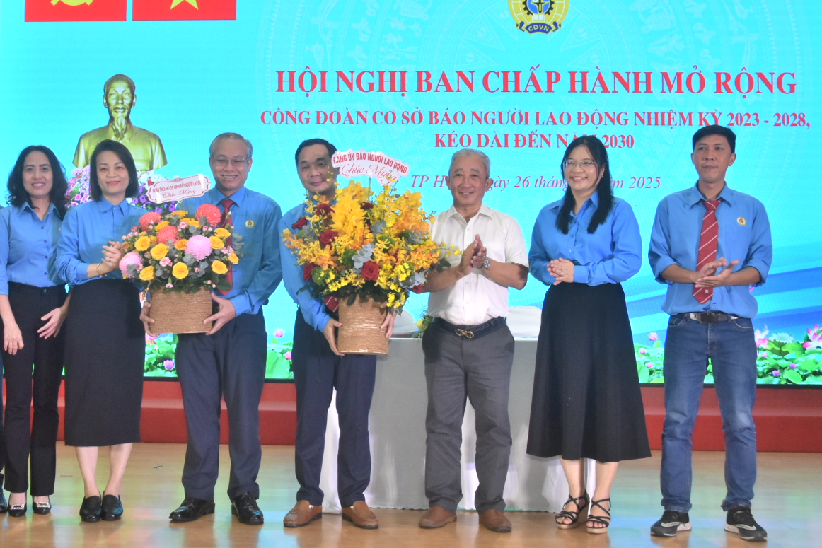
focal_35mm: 46
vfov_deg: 29.2
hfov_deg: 42.5
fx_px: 1050
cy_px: 225
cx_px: 316
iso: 1000
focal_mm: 22
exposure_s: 1/250
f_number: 6.3
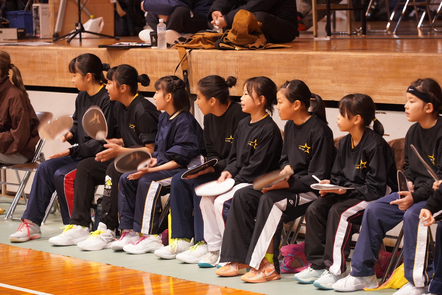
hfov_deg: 14.7
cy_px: 148
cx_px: 221
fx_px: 1719
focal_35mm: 140
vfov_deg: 9.8
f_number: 4
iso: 8000
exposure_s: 1/160
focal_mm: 140
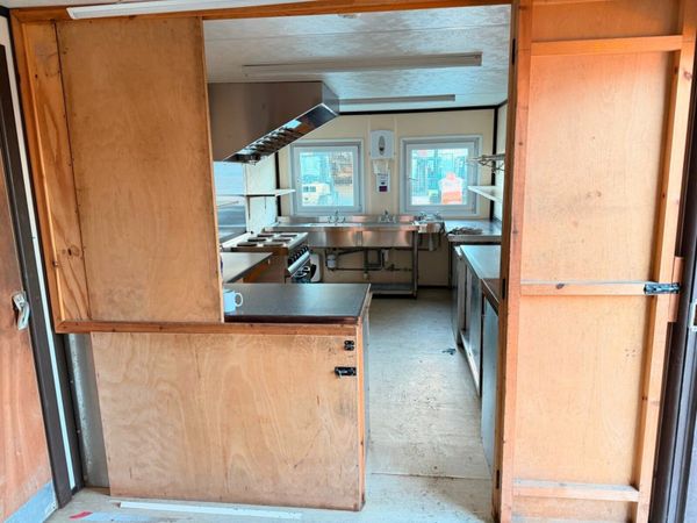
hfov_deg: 71.6
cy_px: 262
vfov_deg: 56.8
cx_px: 348
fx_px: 483
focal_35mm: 24
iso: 400
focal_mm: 6.76
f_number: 1.78
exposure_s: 1/60
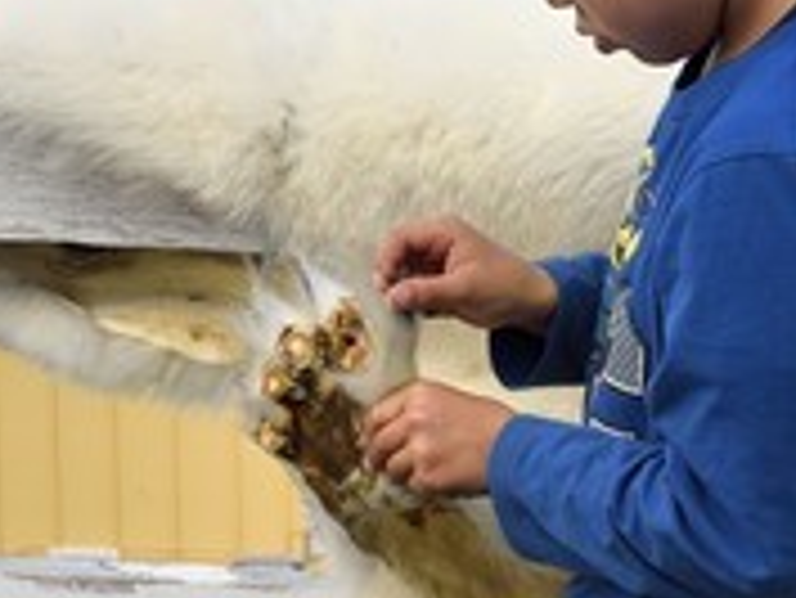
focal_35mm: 114
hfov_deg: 17.2
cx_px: 270
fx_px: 2623
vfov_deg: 13.0
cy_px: 225
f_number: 13
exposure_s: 1/125
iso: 200
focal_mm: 50
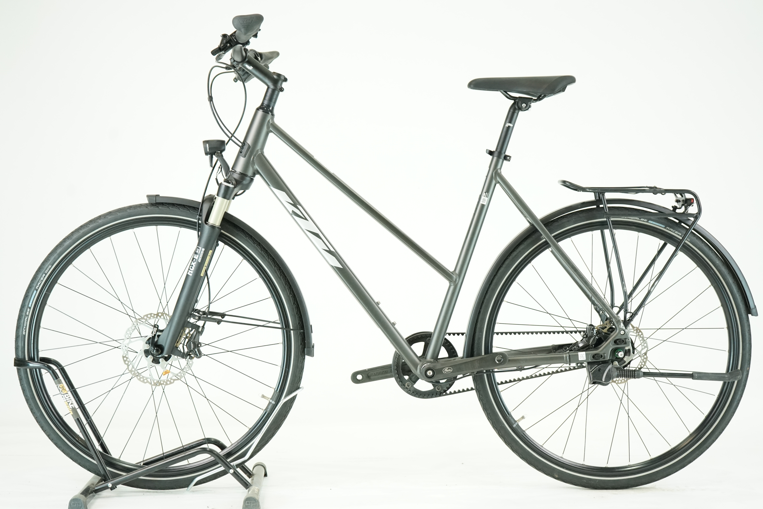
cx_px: 382
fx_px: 1187
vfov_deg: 24.2
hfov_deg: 35.6
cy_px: 254
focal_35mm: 56
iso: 2500
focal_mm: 56
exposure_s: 1/200
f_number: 5
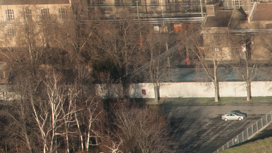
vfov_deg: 2.1
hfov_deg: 3.6
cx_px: 640
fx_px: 4233
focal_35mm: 587
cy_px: 274
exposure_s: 1/3200
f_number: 4.5
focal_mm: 86
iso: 250
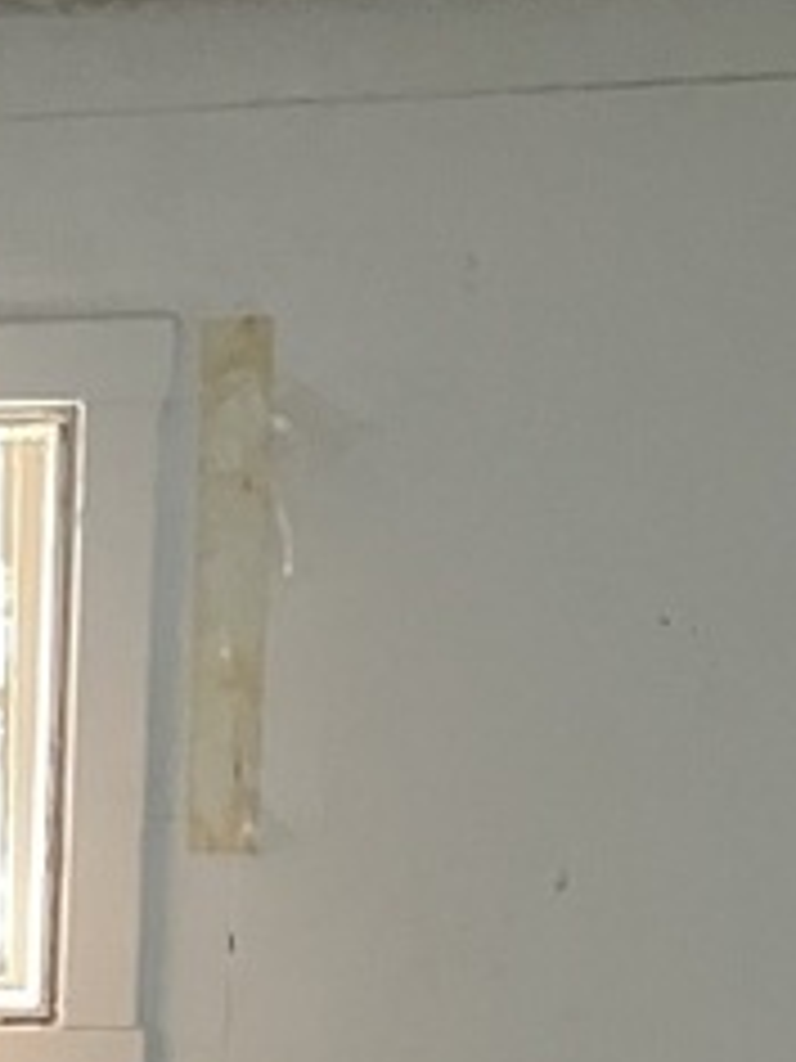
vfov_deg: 14.5
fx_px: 3925
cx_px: -765
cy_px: 1544
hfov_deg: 10.7
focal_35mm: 128
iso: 640
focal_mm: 3.99
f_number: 1.8
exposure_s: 1/23
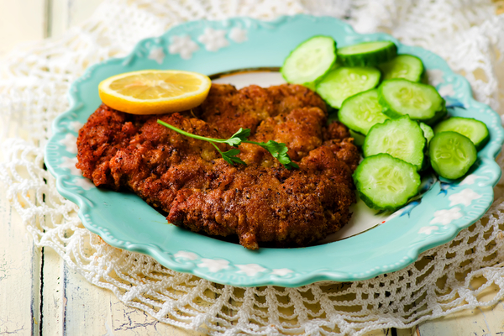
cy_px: 168
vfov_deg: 8.7
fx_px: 2205
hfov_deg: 13.0
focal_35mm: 158
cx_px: 252
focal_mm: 105
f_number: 5.6
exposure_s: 1/125
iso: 100
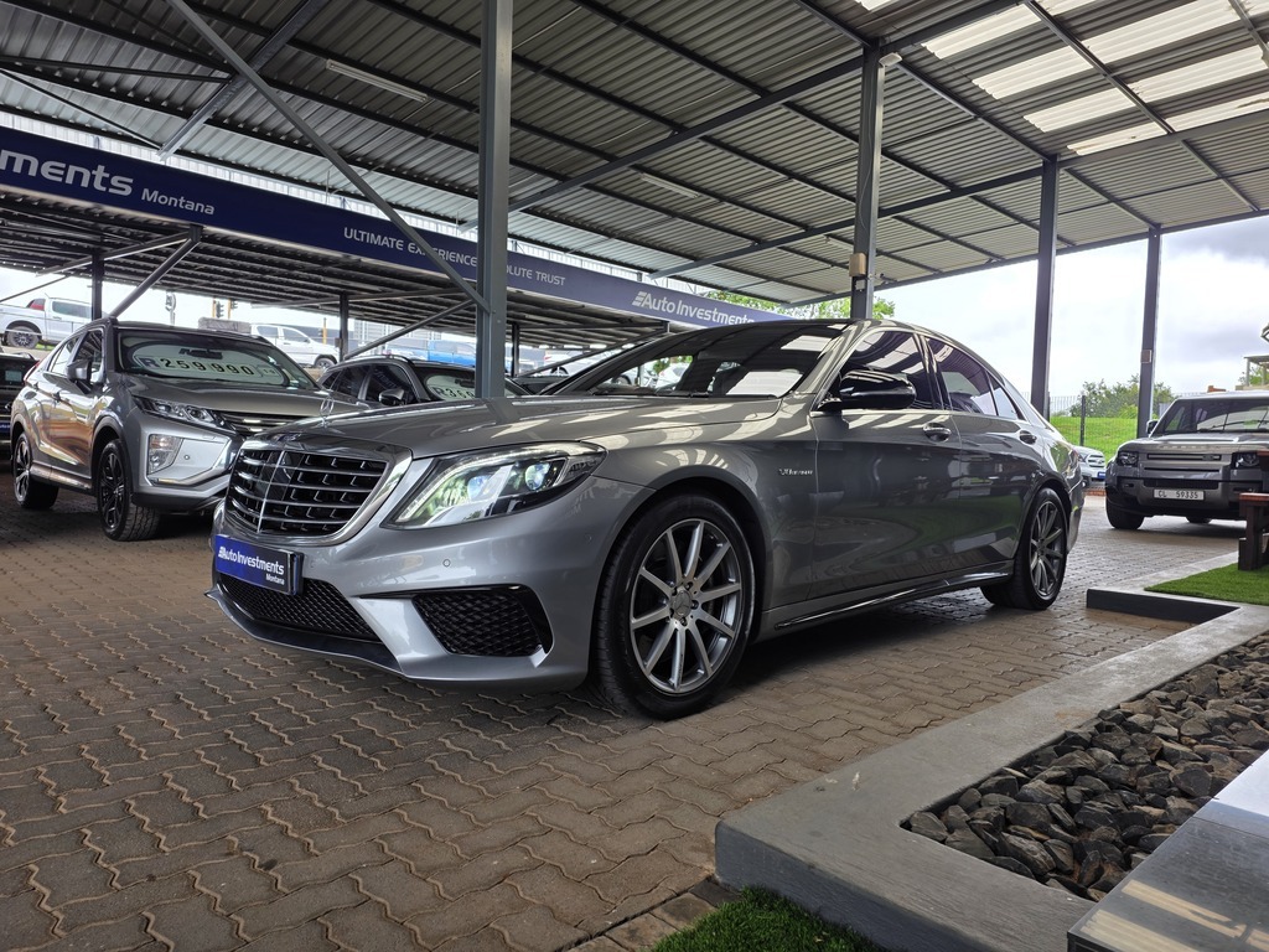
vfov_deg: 58.9
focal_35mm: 23
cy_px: 476
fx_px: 843
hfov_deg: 73.9
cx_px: 634
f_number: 1.7
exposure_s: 1/61.5
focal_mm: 6.25
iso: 20
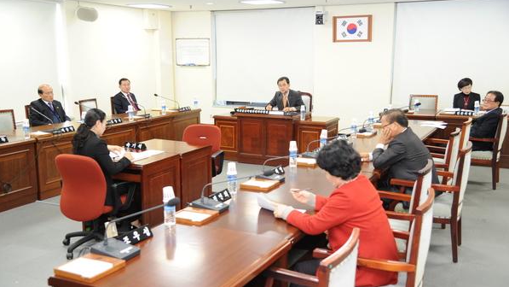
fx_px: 540
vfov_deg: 29.7
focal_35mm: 40
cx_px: 254
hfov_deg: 50.5
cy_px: 154
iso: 1000
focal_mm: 38
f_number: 4
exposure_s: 1/100
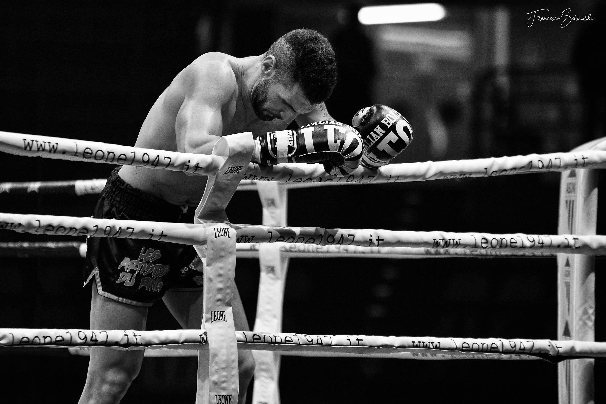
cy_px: 202
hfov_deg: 10.3
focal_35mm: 200
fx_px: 3368
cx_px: 303
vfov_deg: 6.9
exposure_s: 1/320
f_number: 2.8
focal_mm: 200
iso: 800
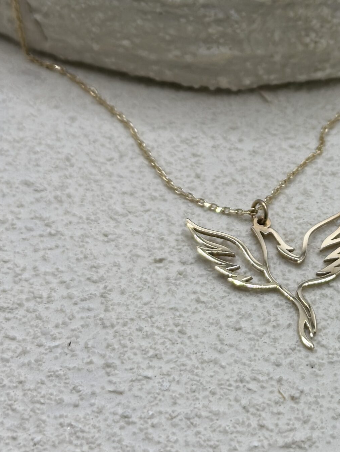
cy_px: 177
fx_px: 1191
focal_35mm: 91
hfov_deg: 16.1
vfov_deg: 21.5
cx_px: 282
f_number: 1.78
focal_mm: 6.86
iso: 80
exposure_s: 1/980
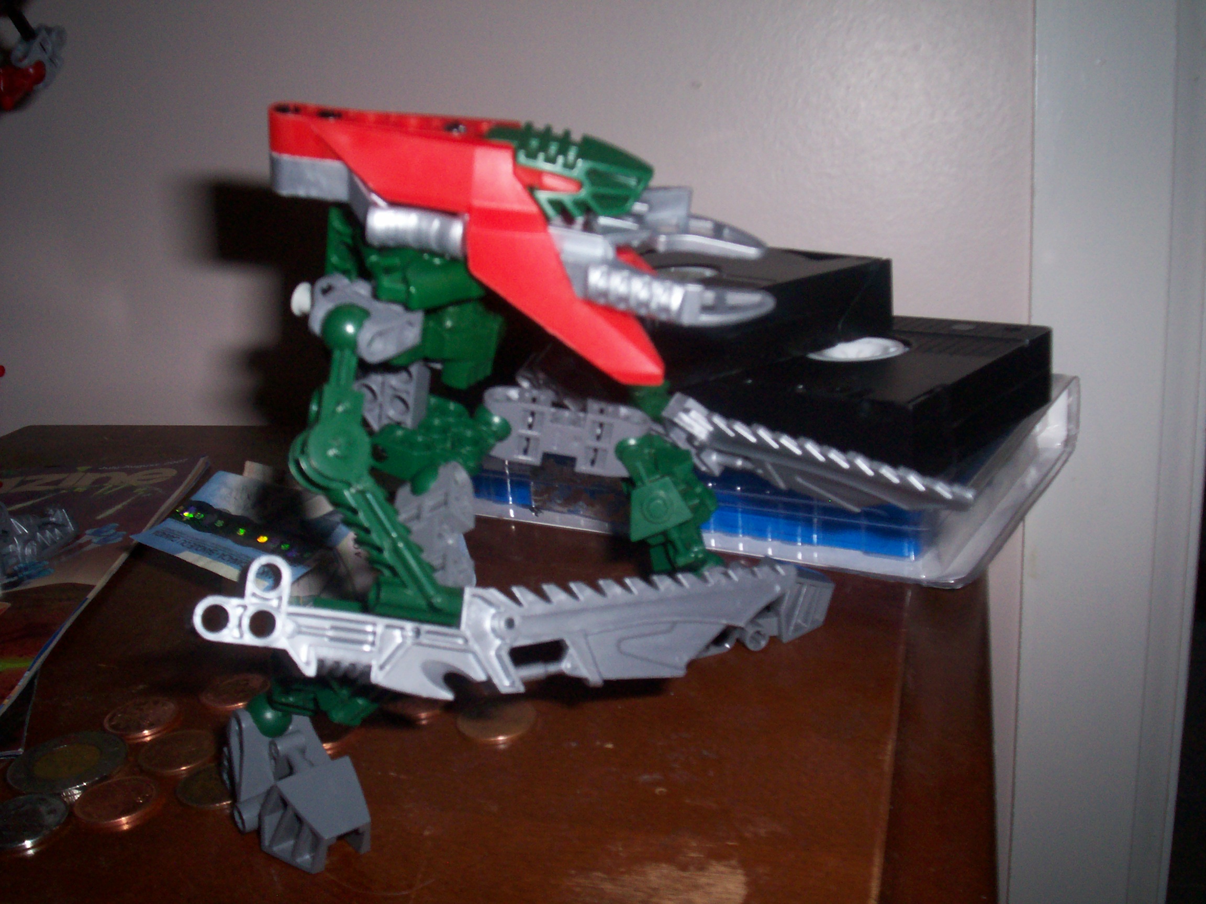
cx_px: 603
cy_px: 452
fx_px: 1254
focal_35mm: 36
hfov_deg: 51.4
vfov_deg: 39.7
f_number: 4.5
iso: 140
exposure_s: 1/64
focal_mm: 5.9
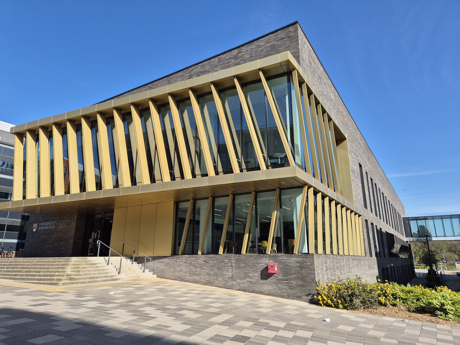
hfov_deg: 73.9
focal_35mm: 23
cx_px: 230
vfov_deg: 58.9
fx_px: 306
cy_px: 172
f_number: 1.8
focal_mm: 5.4
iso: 25
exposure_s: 1/1148
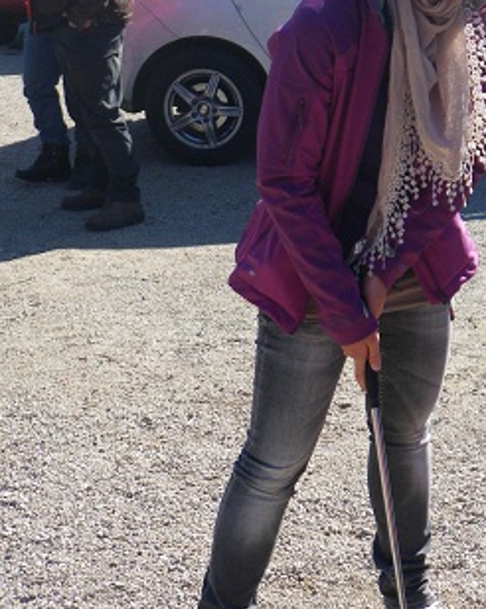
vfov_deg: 26.8
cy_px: 326
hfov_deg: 21.4
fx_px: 1278
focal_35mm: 71
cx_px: 360
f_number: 3.8
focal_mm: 6.2
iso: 64
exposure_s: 1/400
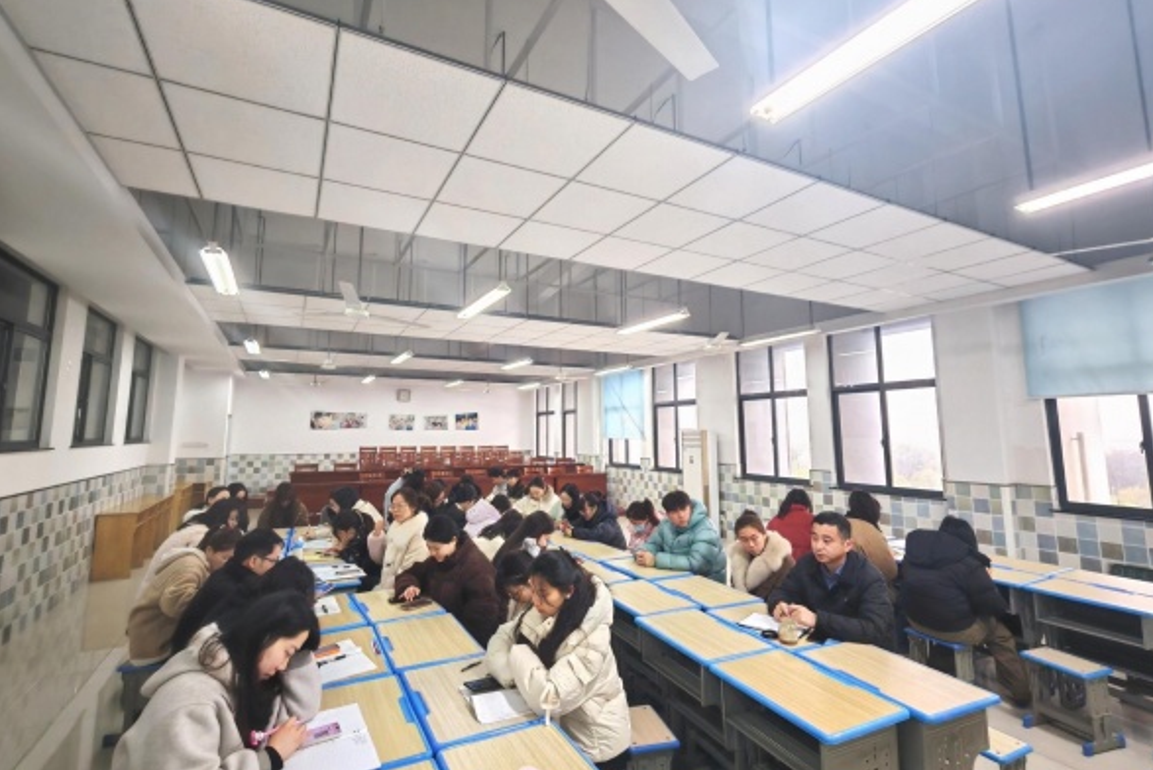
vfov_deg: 70.5
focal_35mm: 17
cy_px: 365
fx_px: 545
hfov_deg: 93.2
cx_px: 570
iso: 50
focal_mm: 1.96
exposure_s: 1/50
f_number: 2.2
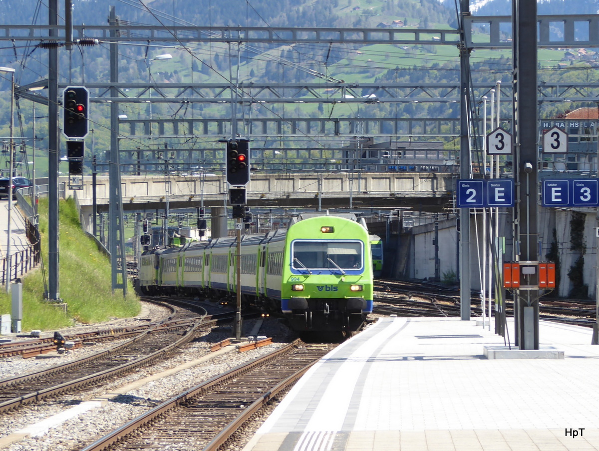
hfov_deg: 15.5
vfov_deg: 11.7
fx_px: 2200
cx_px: 300
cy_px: 226
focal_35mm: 127
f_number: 5.1
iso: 80
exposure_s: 1/160
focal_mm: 20.6
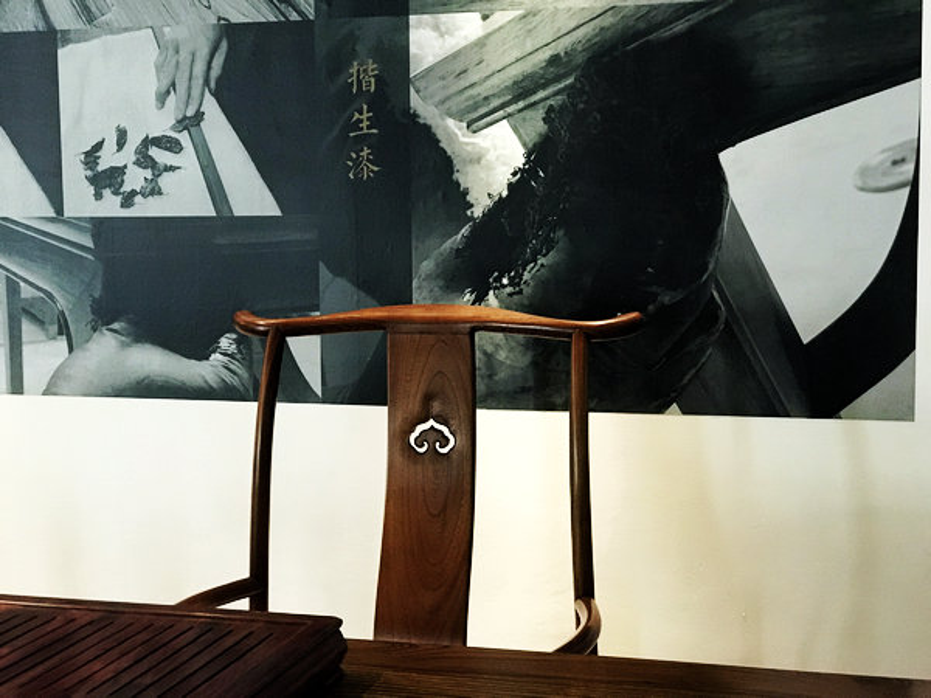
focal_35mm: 57
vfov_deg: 25.7
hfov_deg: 33.8
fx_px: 1533
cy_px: 349
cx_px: 466
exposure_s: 1/50
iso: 640
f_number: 2.8
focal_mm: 6.6
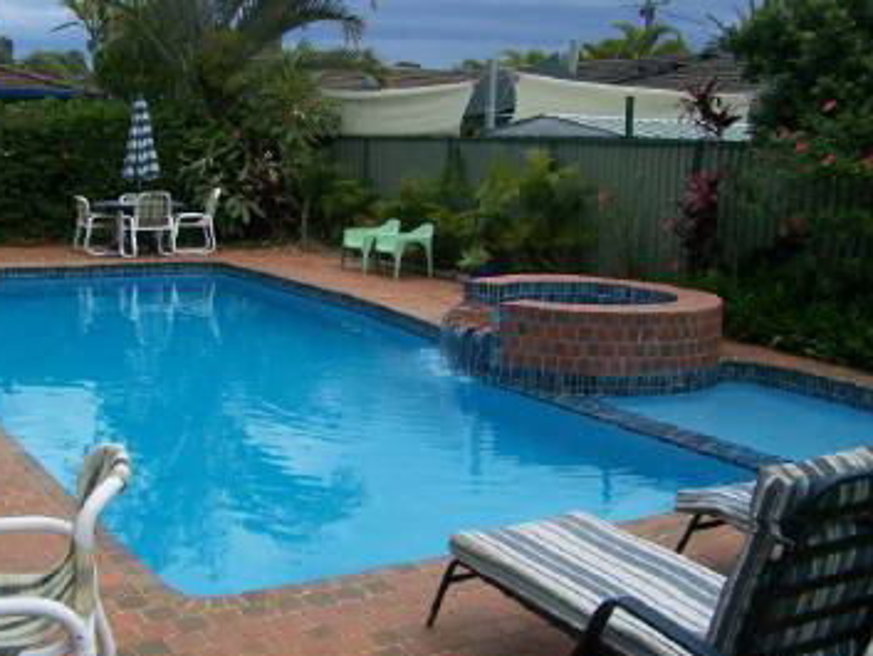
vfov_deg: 33.6
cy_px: 352
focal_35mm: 43
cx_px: 381
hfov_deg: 43.7
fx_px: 1085
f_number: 4
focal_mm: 6.3
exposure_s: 1/640
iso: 100
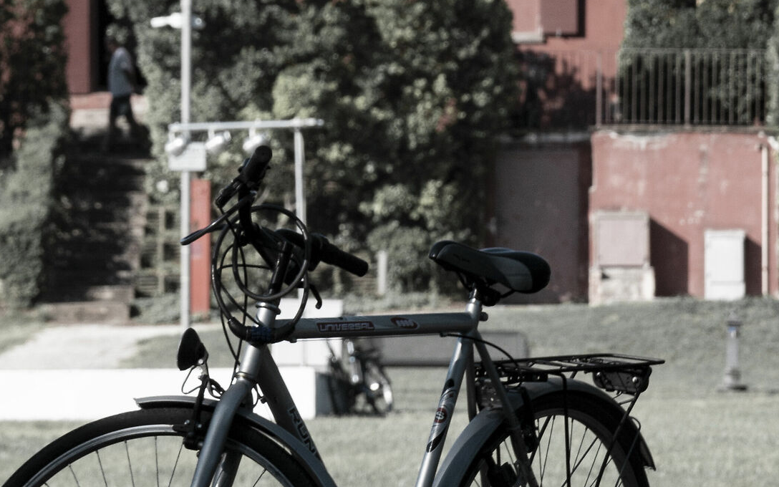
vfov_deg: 3.7
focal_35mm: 354
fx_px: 7518
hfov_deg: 5.9
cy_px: 58
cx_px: 349
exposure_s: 1/320
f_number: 10
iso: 200
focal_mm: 105
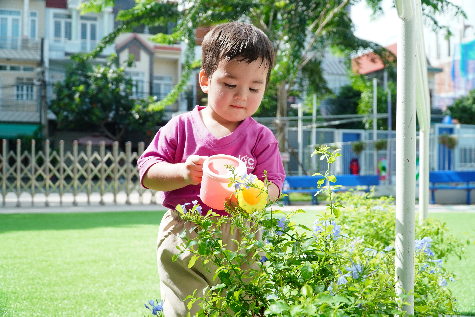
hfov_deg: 51.3
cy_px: 158
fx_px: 495
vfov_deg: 35.5
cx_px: 238
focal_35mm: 38
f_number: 4
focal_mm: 25
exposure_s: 1/1250
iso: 400
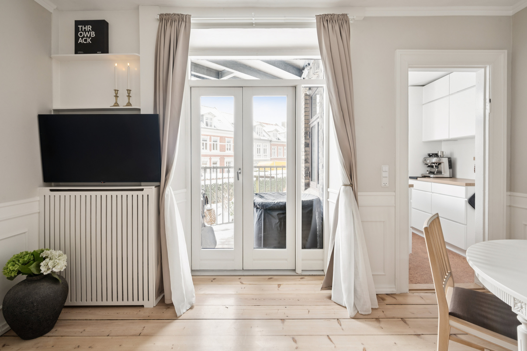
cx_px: 264
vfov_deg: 73.7
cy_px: 176
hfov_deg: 96.7
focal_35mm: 16
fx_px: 234
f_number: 9
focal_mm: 16
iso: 640
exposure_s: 1/10
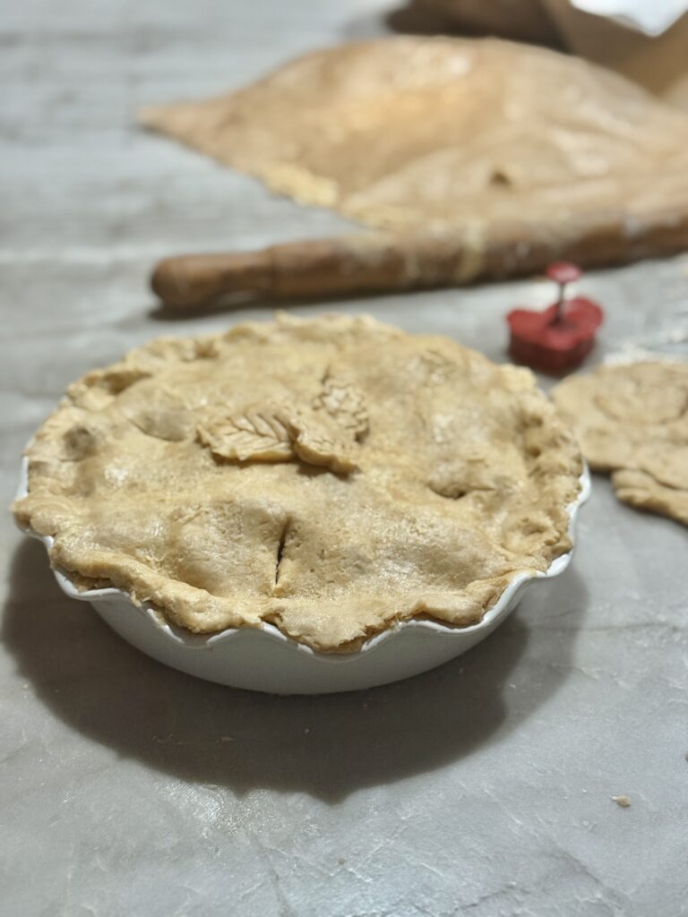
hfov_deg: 30.3
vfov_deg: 39.7
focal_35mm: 48
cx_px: 344
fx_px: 1272
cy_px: 458
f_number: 1.78
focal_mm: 6.76
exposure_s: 1/40
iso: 400
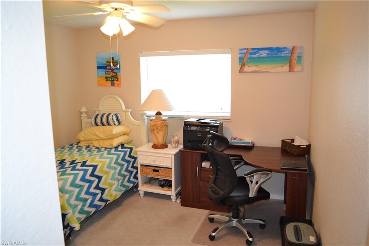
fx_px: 277
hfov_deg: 67.4
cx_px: 184
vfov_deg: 47.9
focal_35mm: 27
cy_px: 123
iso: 1600
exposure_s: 1/60
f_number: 3.5
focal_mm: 18
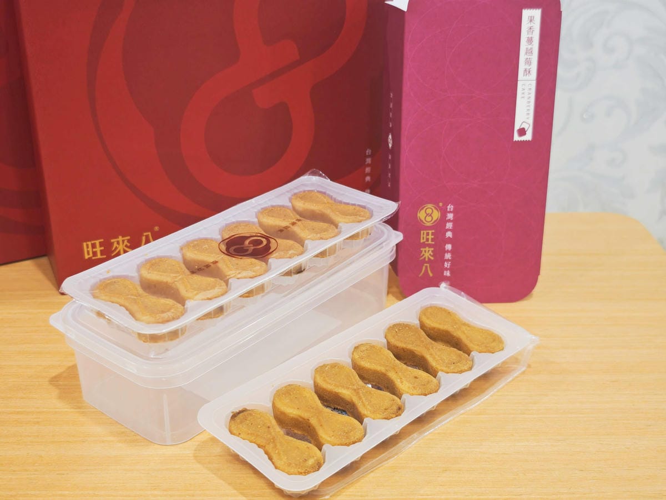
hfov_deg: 41.2
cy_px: 250
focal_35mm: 46
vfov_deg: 31.5
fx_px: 885
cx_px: 333
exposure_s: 1/60
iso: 400
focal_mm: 8.72
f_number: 1.63
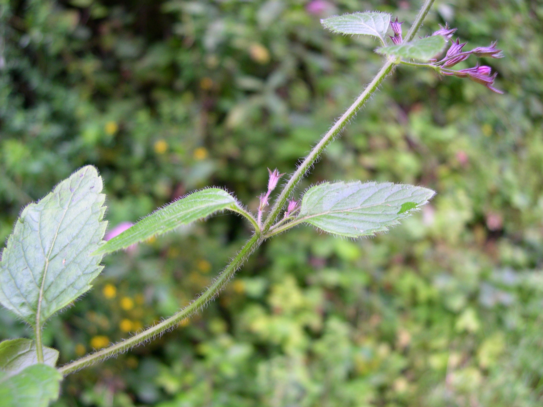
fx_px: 596
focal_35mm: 38
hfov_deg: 49.0
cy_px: 204
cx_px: 272
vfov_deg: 37.7
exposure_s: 1/72
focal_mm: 8
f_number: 2.8
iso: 100
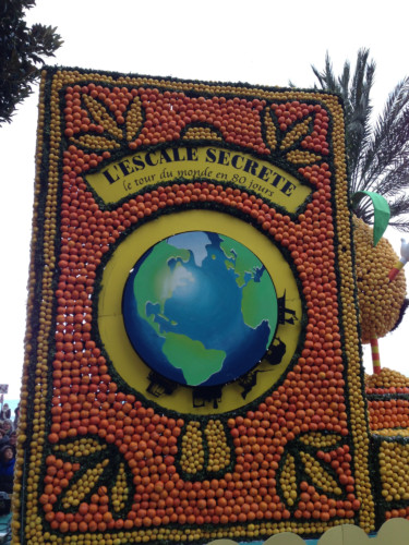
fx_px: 520
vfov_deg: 55.4
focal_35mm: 33
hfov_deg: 42.9
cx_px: 204
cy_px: 272
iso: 50
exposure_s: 1/60
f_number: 2.4
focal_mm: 4.13
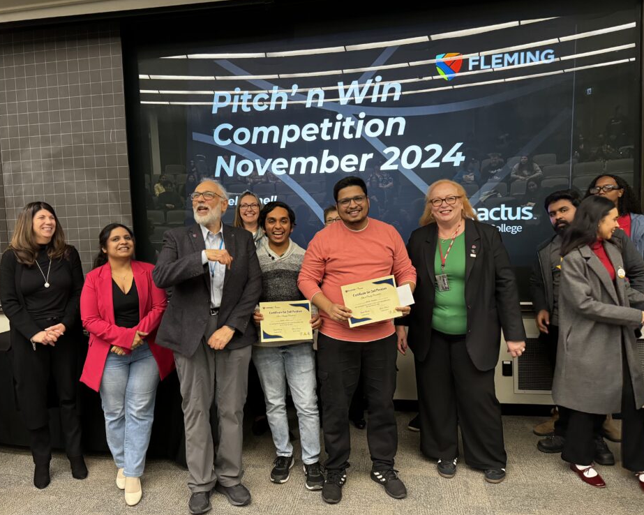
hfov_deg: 65.9
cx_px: 293
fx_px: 495
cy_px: 253
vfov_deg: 54.9
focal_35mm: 26
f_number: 1.78
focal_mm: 6.76
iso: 800
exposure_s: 1/60
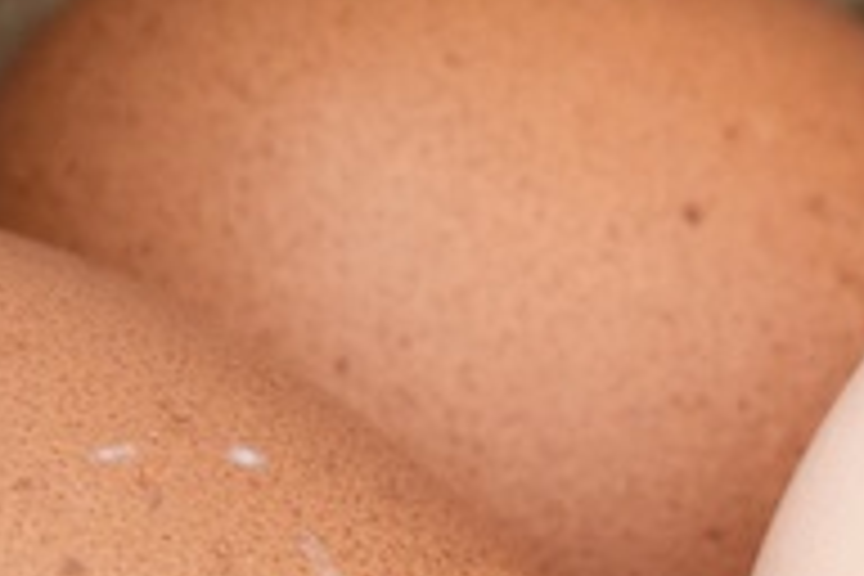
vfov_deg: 2.0
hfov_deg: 2.9
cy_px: 718
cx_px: 1458
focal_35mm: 699
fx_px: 16775
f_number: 8
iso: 200
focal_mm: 112
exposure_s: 1/250
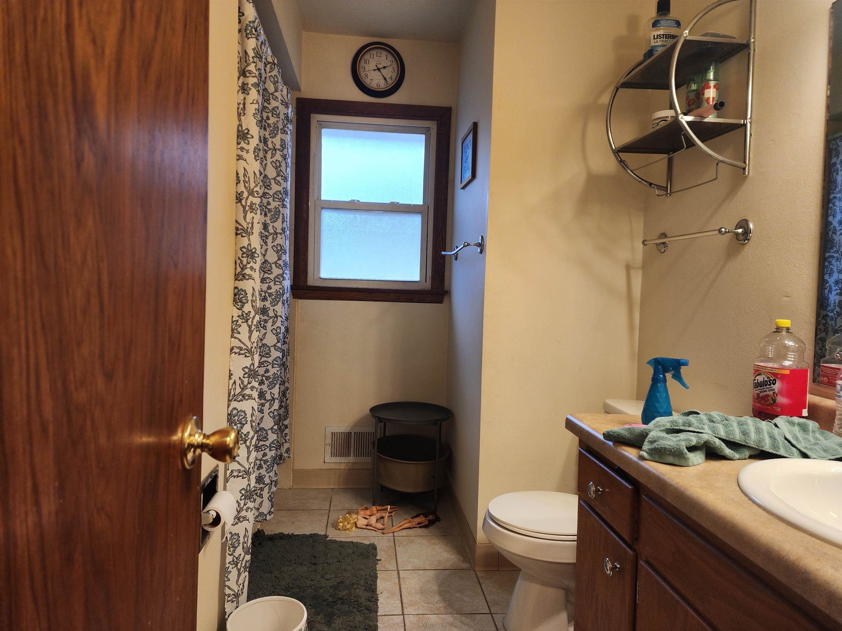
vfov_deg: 58.9
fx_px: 559
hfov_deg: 73.9
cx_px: 421
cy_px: 316
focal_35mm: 23
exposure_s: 1/60
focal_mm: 6.4
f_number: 1.8
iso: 160
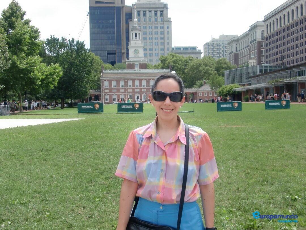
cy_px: 115
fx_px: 389
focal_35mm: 44
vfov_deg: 32.9
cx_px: 153
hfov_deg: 42.9
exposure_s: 1/500
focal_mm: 7.91
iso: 64
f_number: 3.4
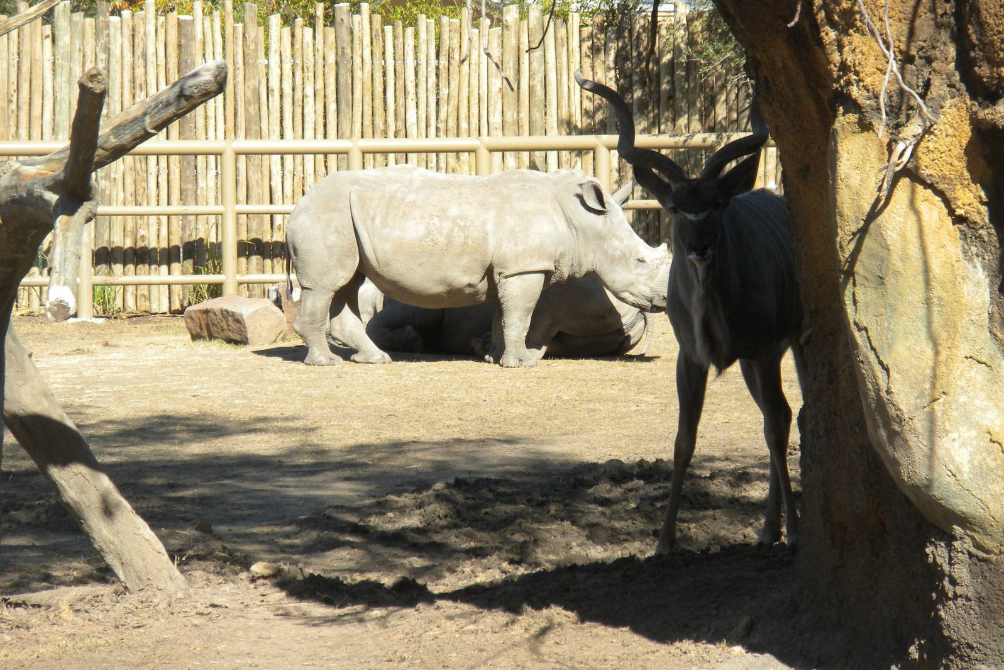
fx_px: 6917
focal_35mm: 248
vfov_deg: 5.5
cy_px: 315
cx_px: 502
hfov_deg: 8.3
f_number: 5.2
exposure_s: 1/436
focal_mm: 42.1
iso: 123
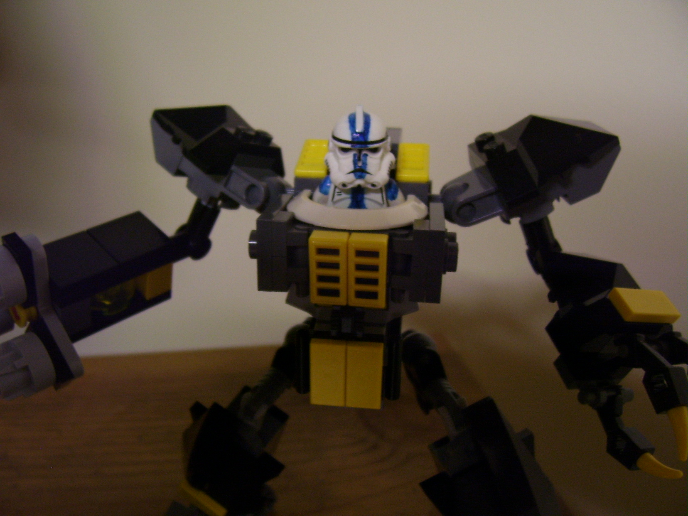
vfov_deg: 41.8
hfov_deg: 54.0
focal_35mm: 34
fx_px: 676
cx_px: 344
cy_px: 258
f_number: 2.7
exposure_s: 1/8
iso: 160
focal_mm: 5.6
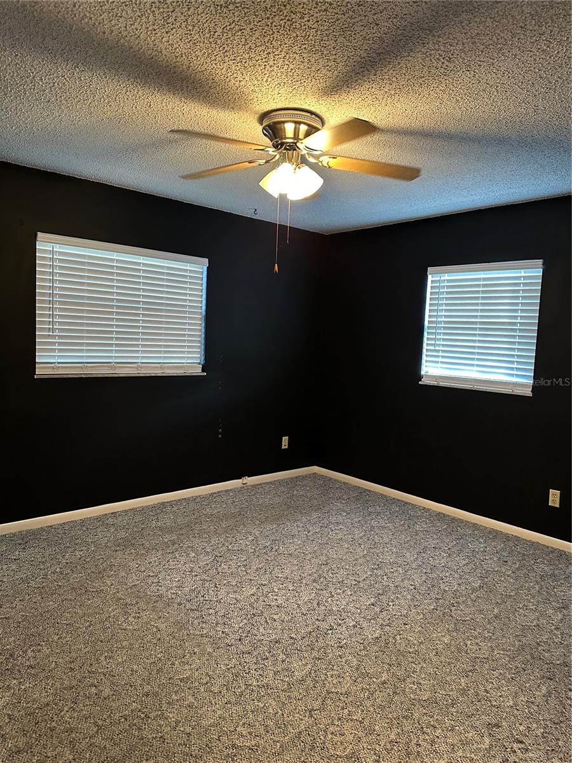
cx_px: 286
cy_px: 382
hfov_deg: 56.8
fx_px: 529
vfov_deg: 71.6
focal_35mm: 24
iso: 500
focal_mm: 6.86
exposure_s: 1/60
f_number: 1.78
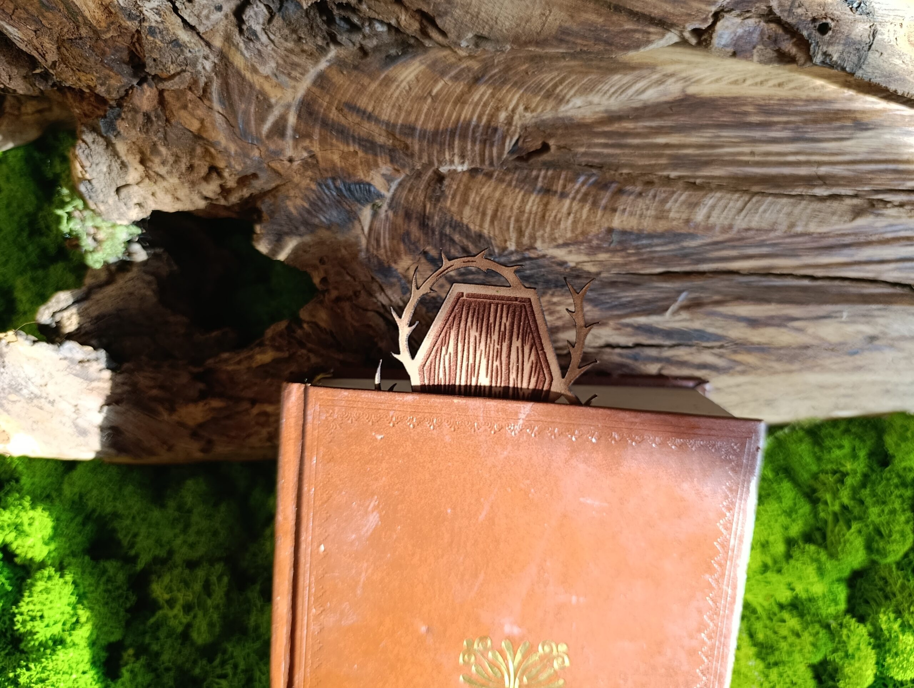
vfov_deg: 59.0
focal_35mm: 23
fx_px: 608
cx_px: 457
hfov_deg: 73.8
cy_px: 344
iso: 121
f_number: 1.65
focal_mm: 6.11
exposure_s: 1/100
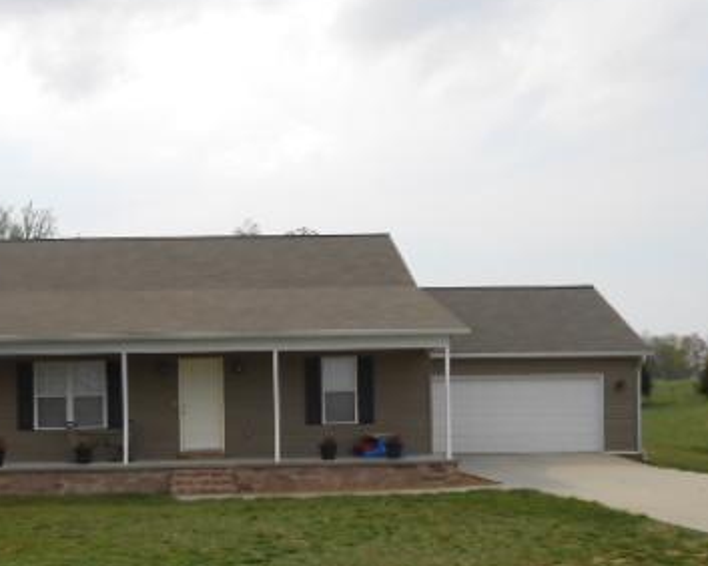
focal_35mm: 46
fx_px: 963
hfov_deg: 39.5
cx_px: 193
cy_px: 419
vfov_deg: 32.2
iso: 80
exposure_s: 1/1000
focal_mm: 4.6
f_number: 3.5
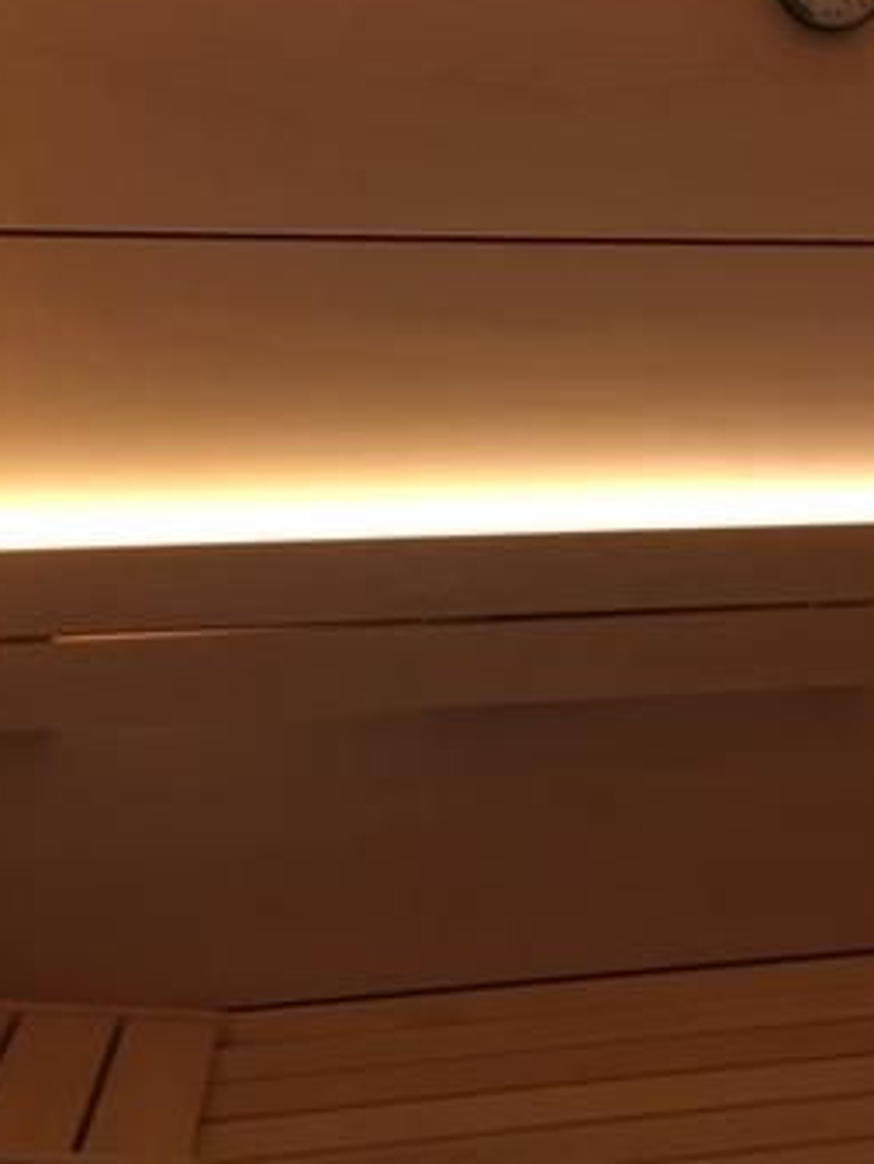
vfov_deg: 34.8
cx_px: 808
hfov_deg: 25.6
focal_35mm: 55
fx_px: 1850
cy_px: 446
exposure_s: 1/33
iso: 160
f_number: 2.2
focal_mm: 4.15
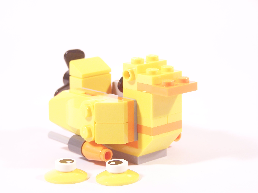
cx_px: 129
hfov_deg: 18.7
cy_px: 96
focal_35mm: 105
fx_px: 783
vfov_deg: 14.1
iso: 100
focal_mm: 17.5
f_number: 3.2
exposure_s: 1/10
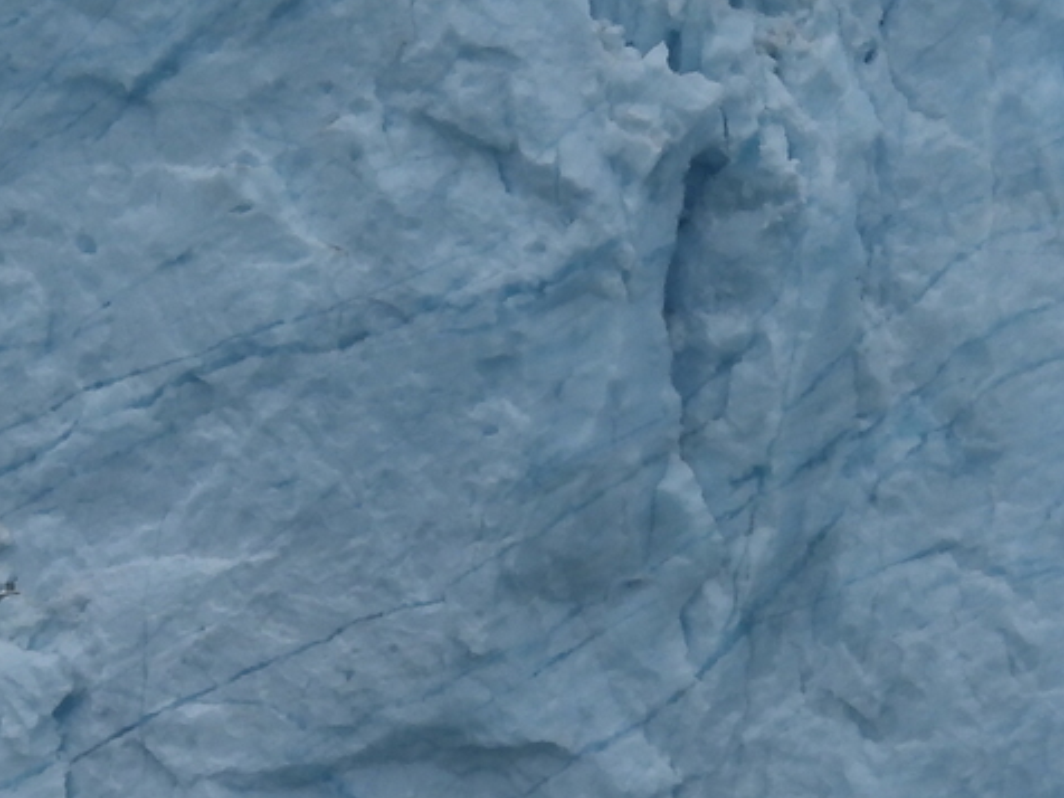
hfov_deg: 1.3
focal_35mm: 1480
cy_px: 114
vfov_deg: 1.0
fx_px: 45491
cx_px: -210
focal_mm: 98.1
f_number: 5
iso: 100
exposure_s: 1/800
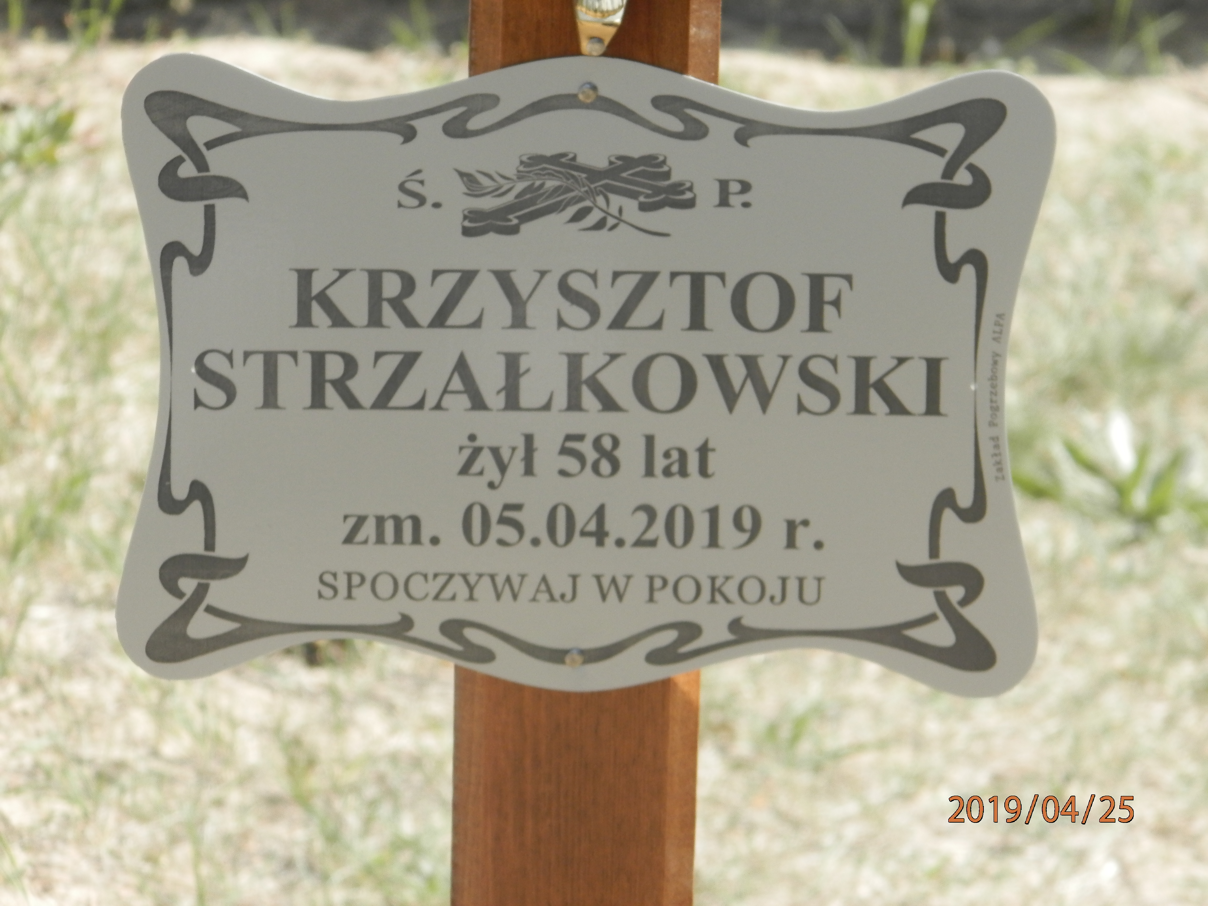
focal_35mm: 224
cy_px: 453
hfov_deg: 8.8
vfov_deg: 6.6
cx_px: 604
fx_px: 7817
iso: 125
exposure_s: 1/200
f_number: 5.4
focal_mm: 40
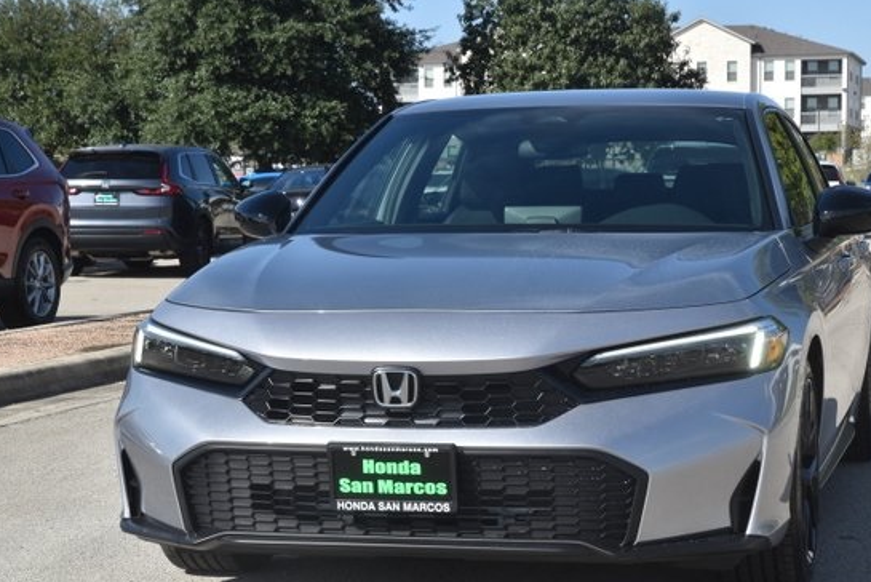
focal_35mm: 88
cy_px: 309
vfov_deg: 15.5
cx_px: 503
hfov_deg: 23.1
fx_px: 2130
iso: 200
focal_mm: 50
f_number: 10
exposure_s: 1/400
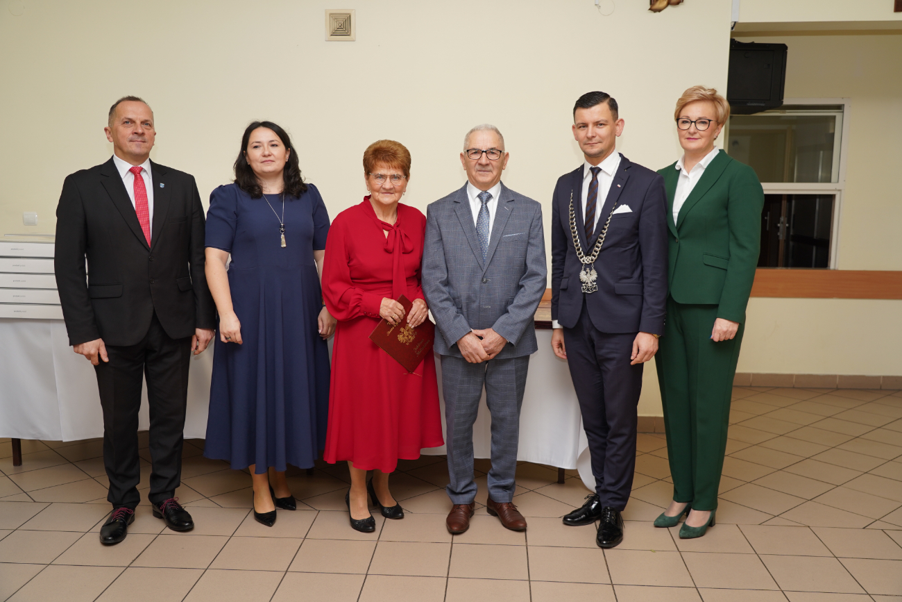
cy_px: 301
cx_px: 451
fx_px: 827
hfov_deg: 57.2
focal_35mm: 33
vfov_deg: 40.0
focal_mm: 33
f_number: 4
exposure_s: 1/100
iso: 250
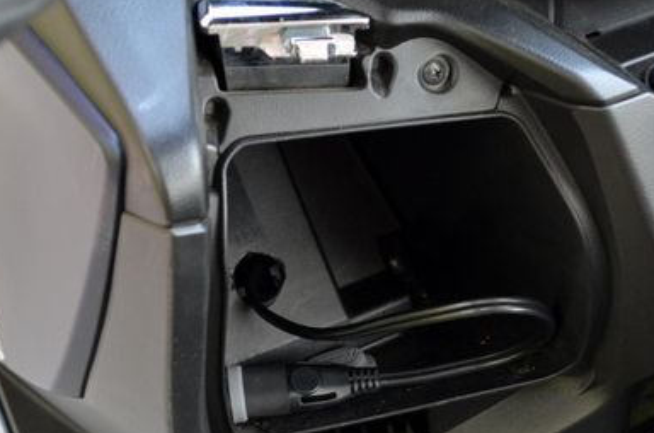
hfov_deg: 18.6
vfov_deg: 12.4
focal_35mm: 110
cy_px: 273
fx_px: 1993
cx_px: 344
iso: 640
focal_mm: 44
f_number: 5.3
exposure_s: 1/60
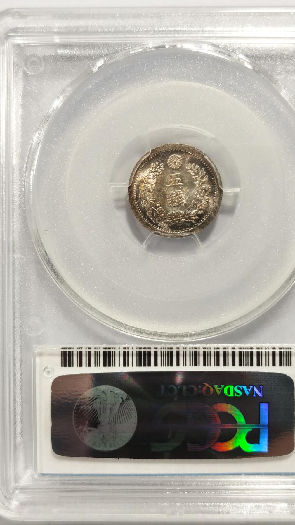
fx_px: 820
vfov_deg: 35.4
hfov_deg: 20.4
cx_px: 173
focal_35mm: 59
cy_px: 262
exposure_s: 1/100
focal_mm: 5.56
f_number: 16
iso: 100
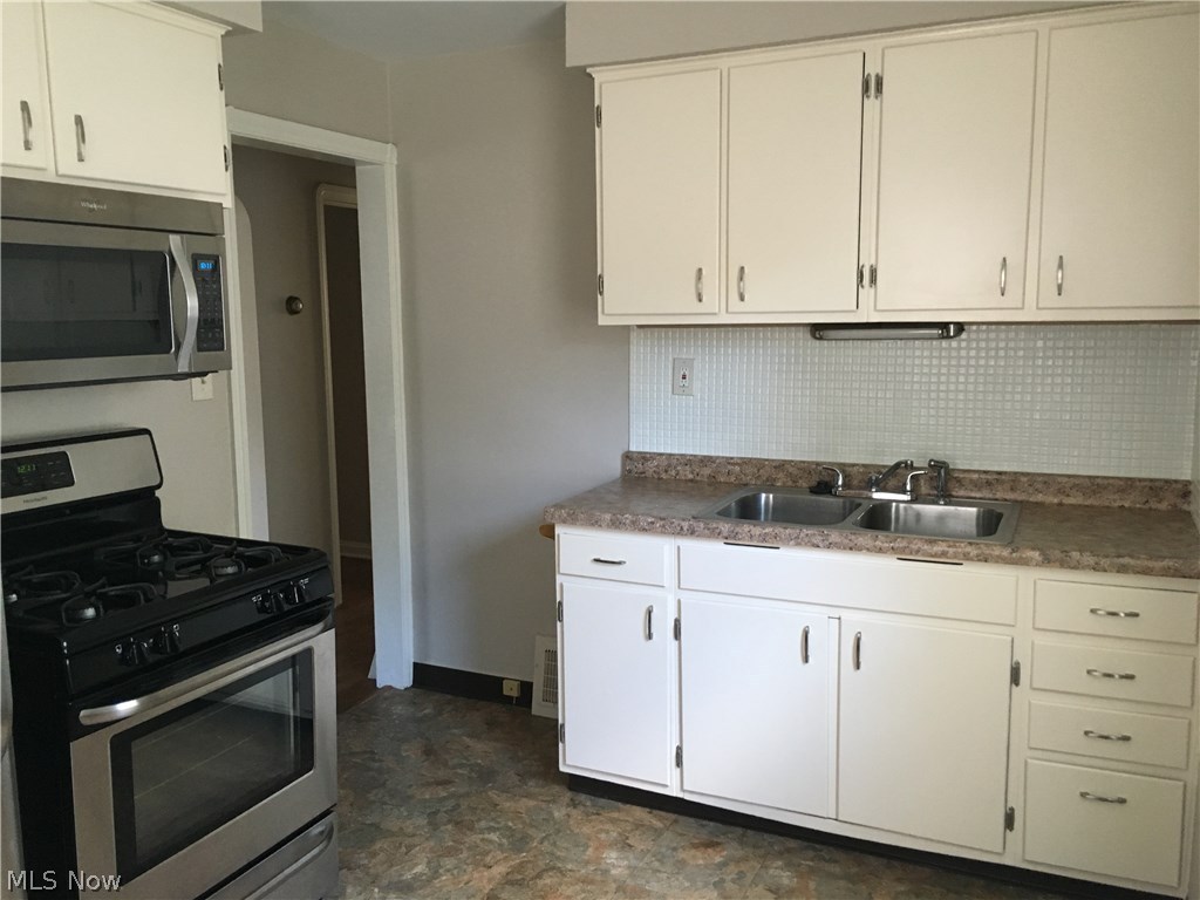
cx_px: 600
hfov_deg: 61.7
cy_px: 450
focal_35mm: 29
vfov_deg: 48.2
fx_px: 1005
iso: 160
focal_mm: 4.15
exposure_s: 1/30
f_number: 2.2
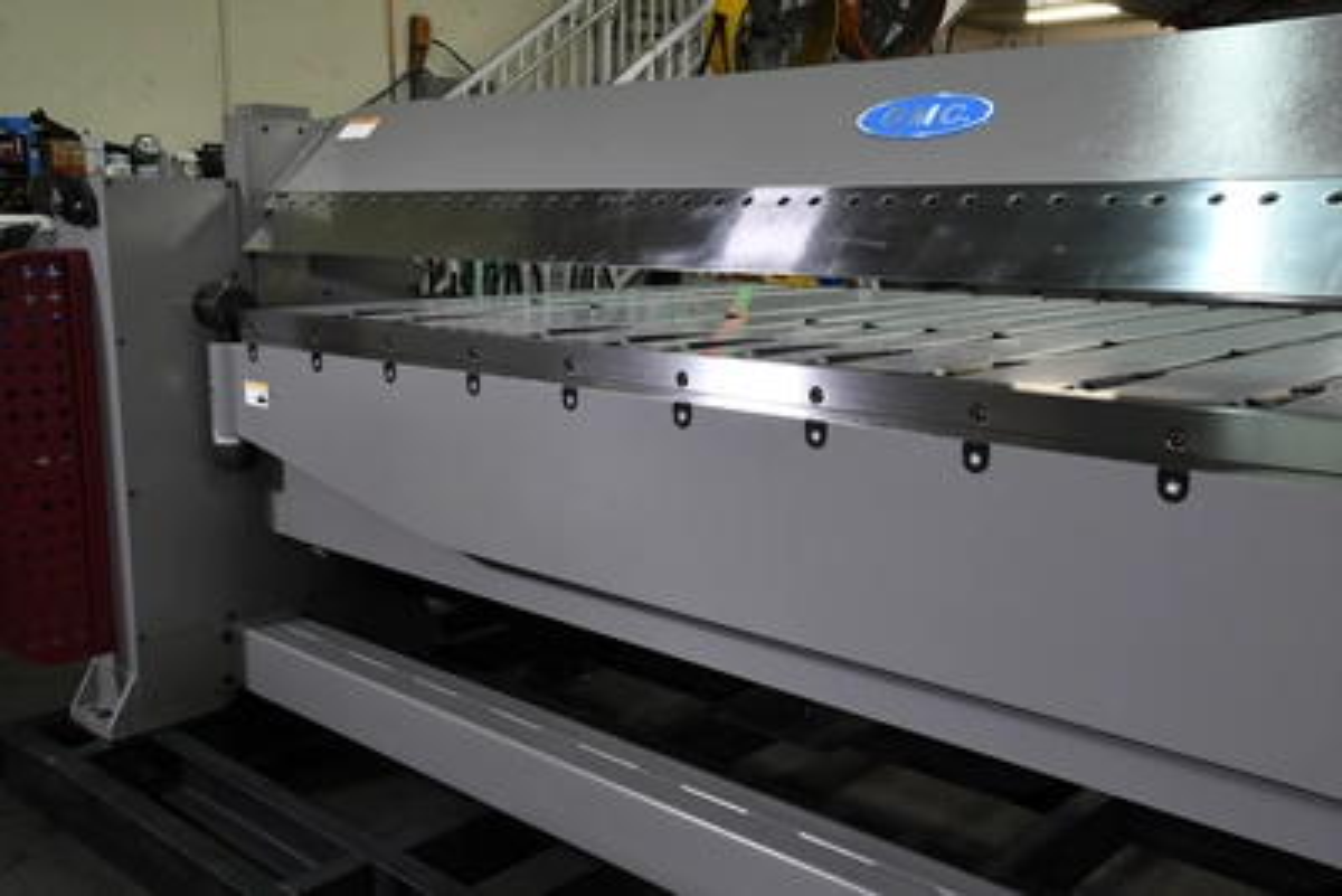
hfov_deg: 57.2
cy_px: 448
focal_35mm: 33
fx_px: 1231
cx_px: 671
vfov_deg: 40.0
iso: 400
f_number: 8
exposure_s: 1/13
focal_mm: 22
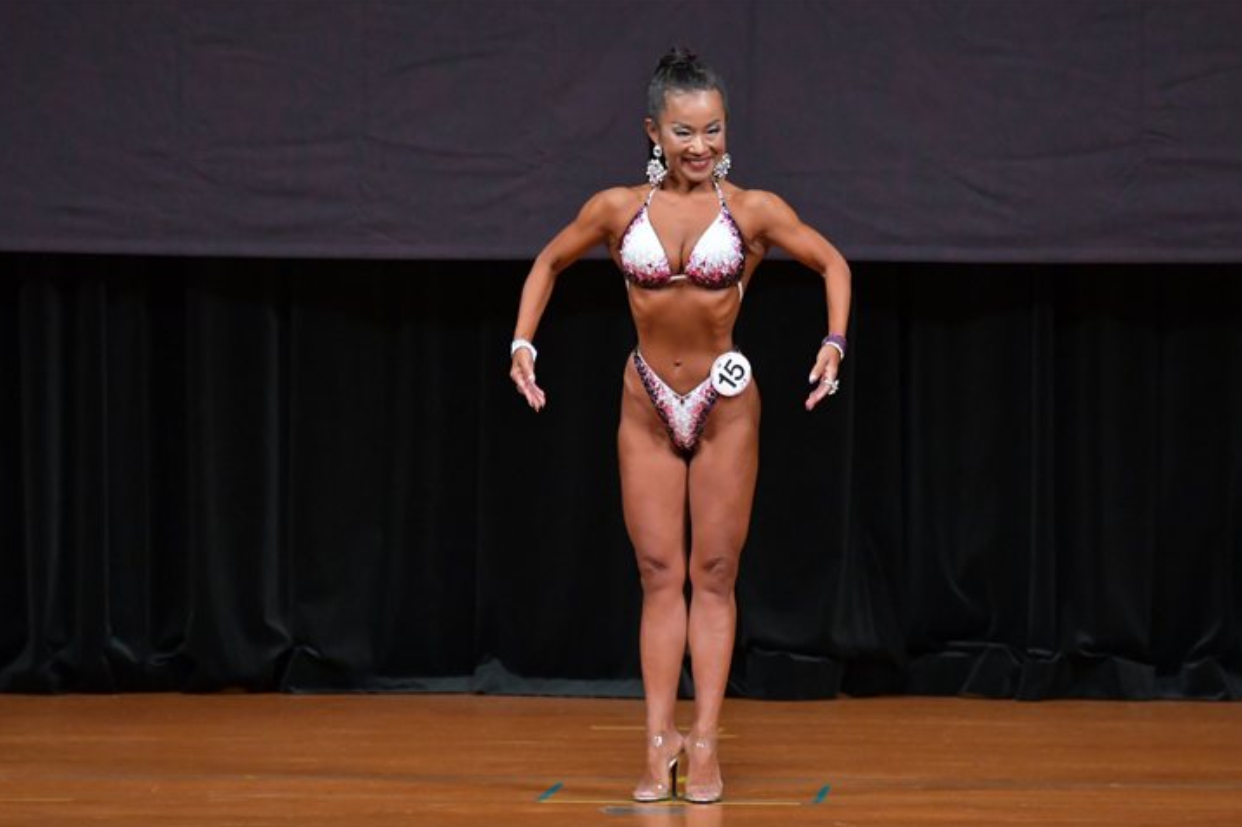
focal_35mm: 309
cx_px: 657
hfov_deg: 6.7
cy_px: 445
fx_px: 10655
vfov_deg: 4.4
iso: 4000
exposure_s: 1/400
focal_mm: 190
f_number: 5.6
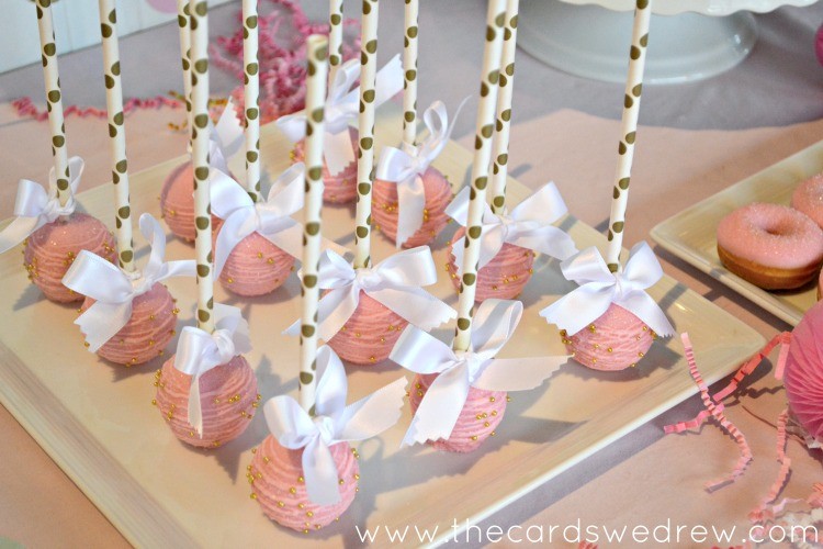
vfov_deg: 21.6
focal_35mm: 63
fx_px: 1440
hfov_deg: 31.9
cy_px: 274
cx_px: 412
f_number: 5.3
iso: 1100
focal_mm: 42
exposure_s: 1/60
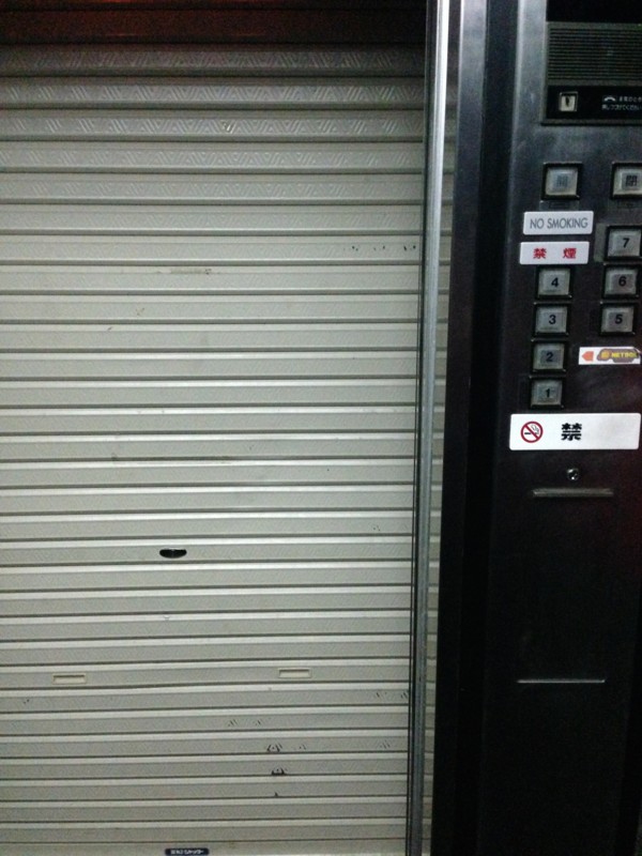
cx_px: 321
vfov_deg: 55.4
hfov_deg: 42.9
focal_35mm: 33
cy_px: 428
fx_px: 816
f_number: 2.4
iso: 800
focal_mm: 4.12
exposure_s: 1/15
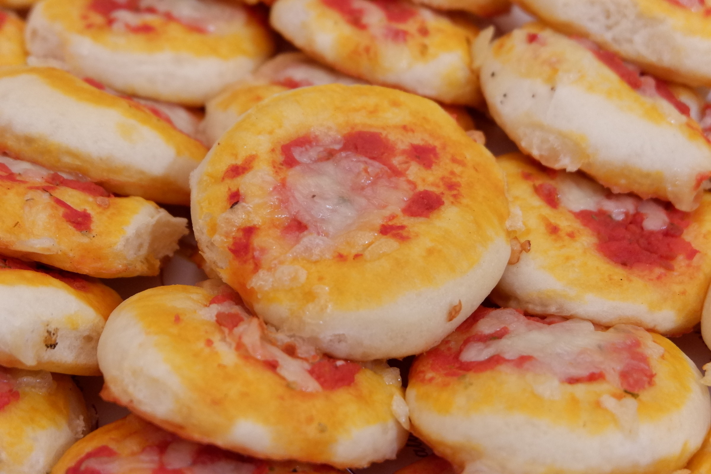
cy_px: 237
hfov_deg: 27.0
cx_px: 356
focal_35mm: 75
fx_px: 1481
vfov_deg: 18.2
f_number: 5.6
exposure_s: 1/75
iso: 3200
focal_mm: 50
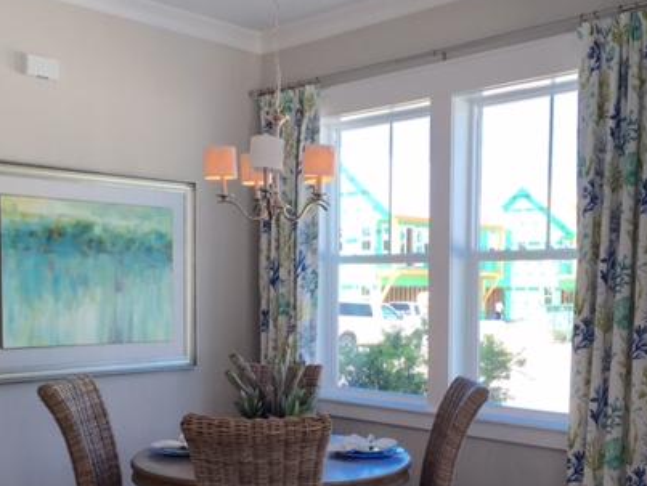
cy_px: 346
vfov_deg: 31.2
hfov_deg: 41.2
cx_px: 331
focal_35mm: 46
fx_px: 861
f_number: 2.2
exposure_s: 1/169
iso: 32
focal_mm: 4.15
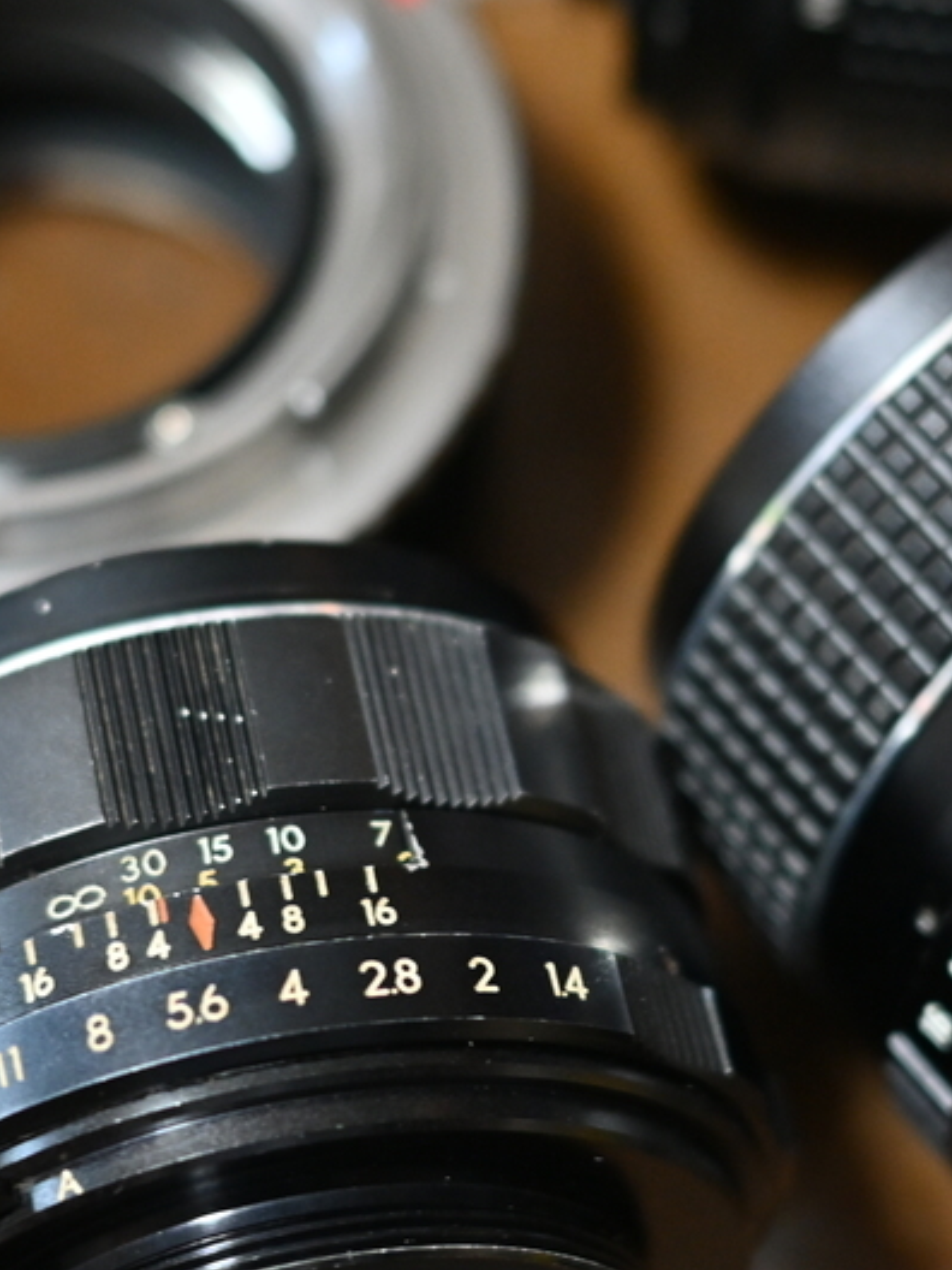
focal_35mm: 131
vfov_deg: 15.0
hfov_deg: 11.3
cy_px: 755
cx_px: 603
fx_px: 4804
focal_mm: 40
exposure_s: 1/30
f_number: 2.8
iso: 1000
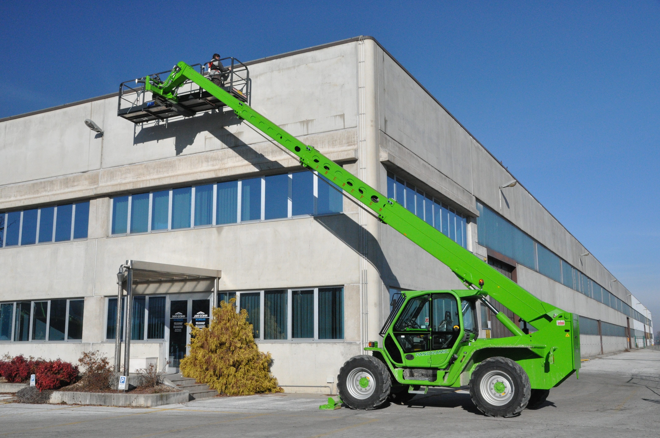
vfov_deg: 35.4
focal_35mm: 38
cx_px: 330
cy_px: 219
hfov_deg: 51.3
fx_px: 687
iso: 1600
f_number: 14
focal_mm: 25
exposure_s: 1/800
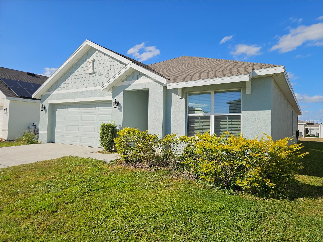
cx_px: 162
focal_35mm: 23
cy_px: 121
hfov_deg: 73.9
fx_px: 215
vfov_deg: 58.9
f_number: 1.8
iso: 25
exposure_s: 1/3390
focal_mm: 5.4
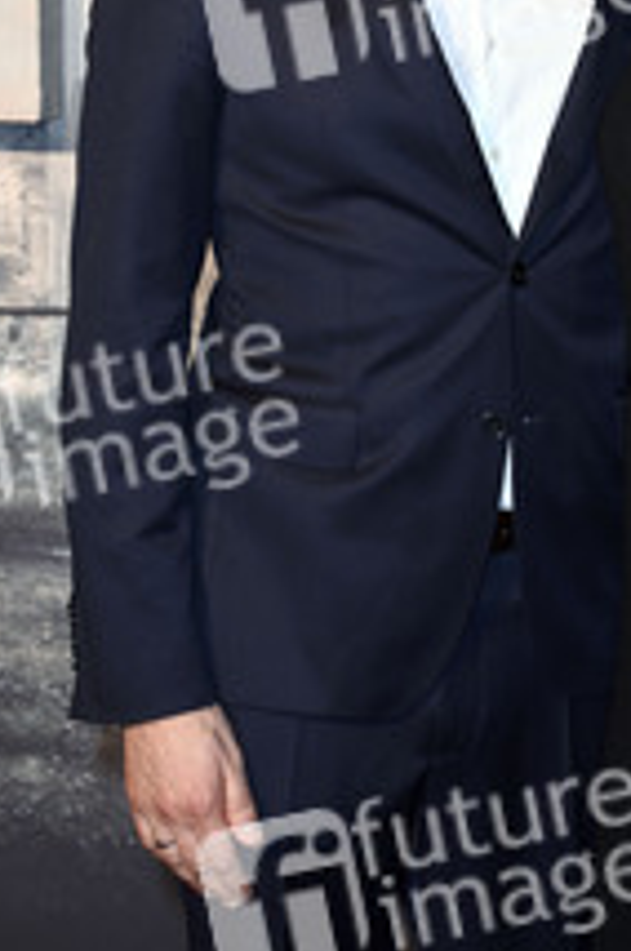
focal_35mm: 146
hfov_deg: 9.3
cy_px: 209
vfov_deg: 14.0
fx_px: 3851
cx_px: 555
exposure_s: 1/200
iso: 640
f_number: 5.6
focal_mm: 78
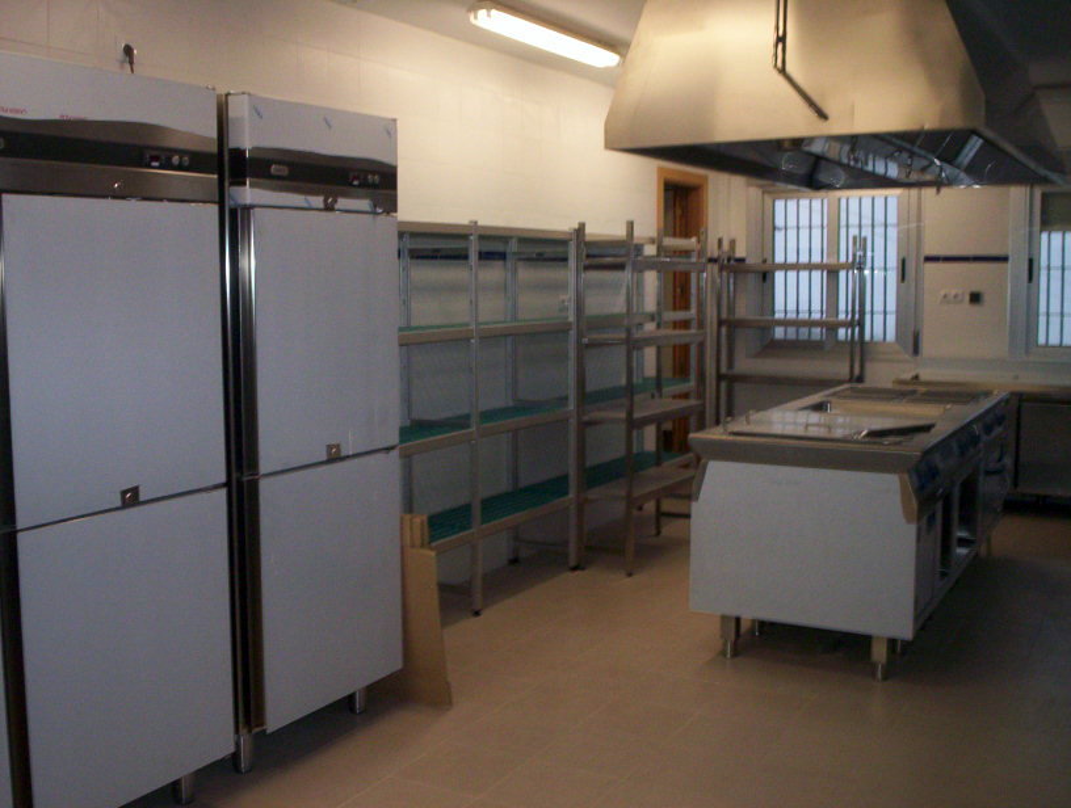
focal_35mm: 38
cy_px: 404
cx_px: 536
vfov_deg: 37.9
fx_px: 1178
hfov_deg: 48.9
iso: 140
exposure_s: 1/60
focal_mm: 4.99
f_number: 4.5
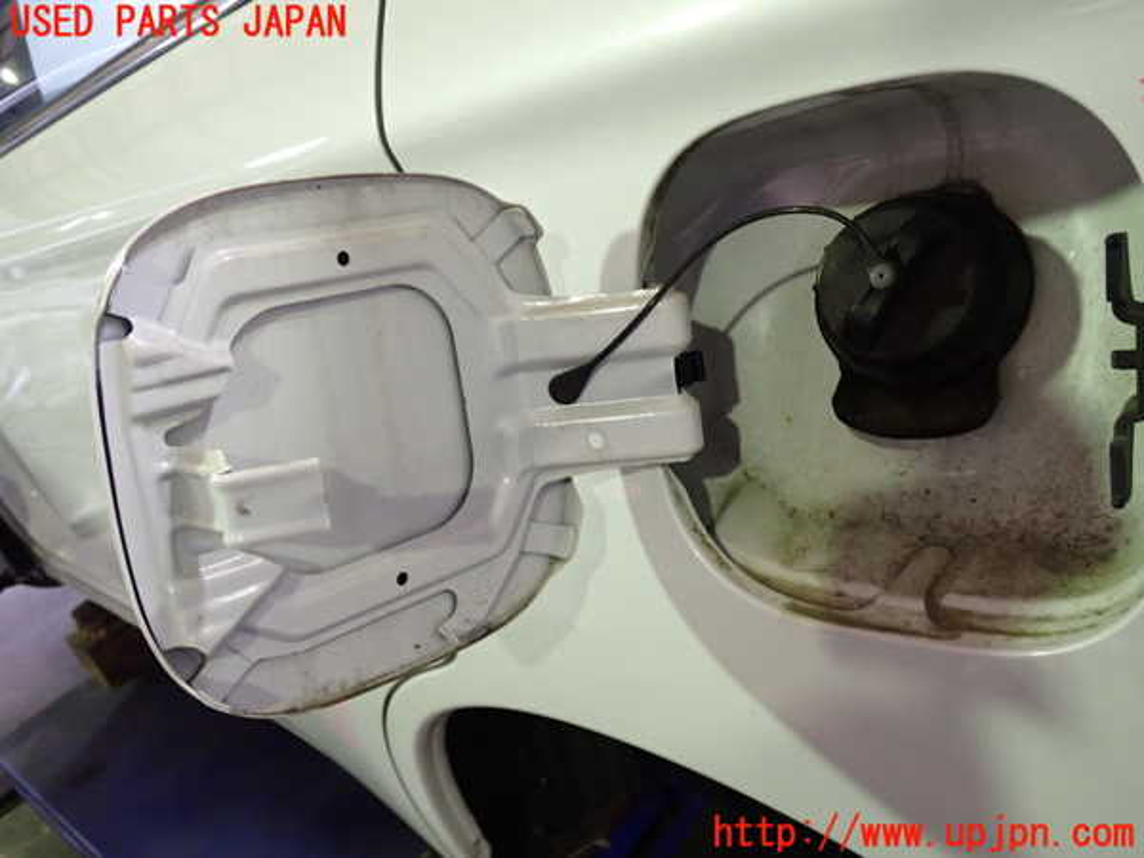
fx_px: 991
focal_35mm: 30
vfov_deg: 46.8
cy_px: 429
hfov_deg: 60.0
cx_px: 572
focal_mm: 5.4
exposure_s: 1/30
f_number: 2.3
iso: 320
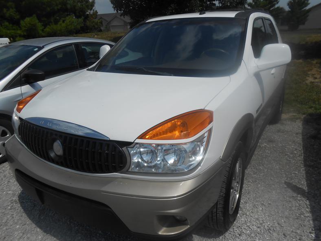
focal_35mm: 26
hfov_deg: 67.3
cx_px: 160
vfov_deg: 53.1
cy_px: 120
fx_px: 241
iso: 80
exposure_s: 1/400
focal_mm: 4.6
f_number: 11.5
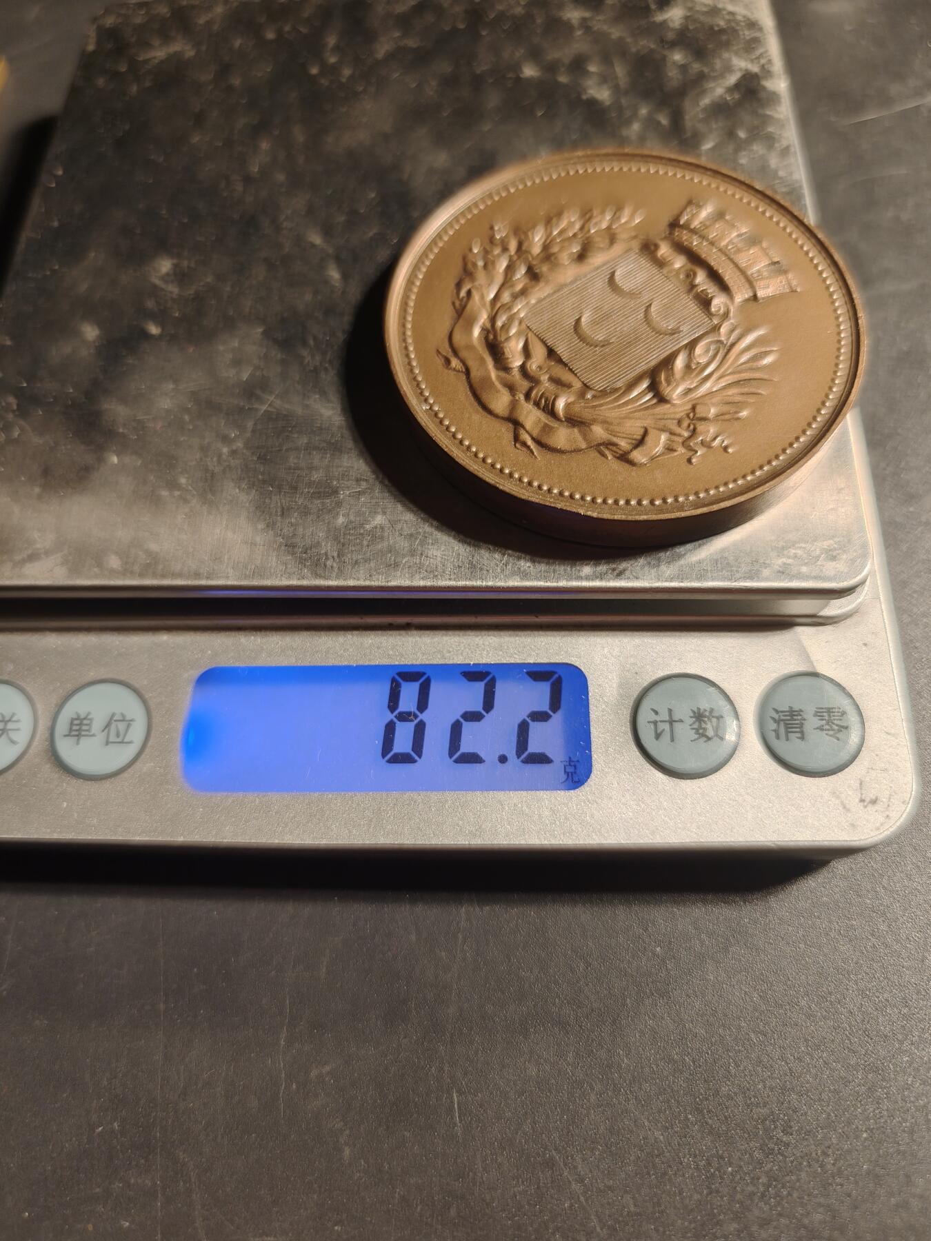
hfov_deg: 58.9
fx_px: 825
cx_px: 466
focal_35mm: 23
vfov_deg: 73.9
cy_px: 620
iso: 200
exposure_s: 1/200
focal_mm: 6.06
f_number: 1.6
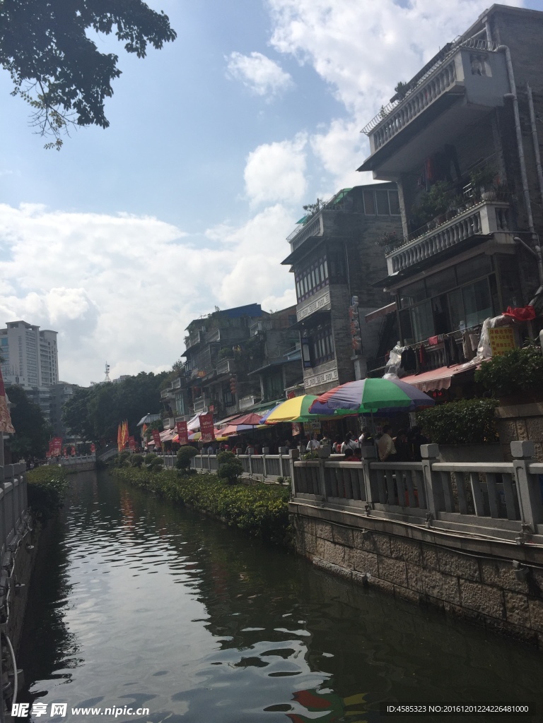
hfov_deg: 48.2
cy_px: 362
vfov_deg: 61.7
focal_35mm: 29
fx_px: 607
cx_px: 272
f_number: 2.2
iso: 32
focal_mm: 4.15
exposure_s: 1/4950
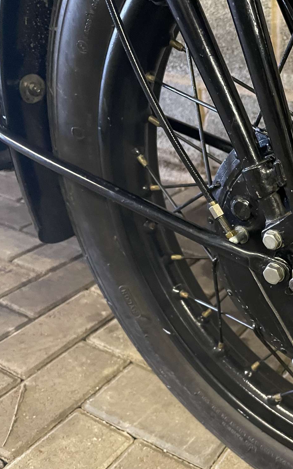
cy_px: 235
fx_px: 473
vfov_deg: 52.8
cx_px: 308
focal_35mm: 37
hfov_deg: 31.3
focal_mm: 4.2
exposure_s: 1/25
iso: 640
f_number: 1.6
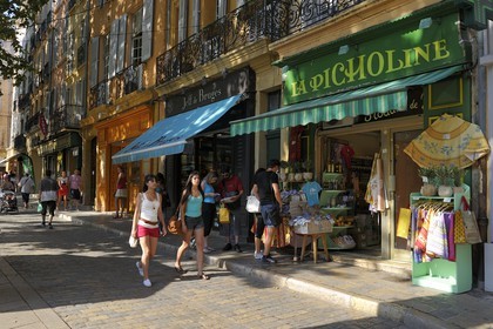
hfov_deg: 58.7
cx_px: 246
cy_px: 164
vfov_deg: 41.1
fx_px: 438
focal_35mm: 32
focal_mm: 32
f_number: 8
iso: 200
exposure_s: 1/160
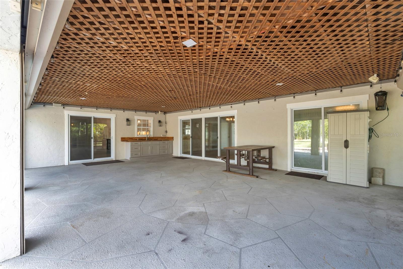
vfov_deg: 73.7
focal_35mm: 16
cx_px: 202
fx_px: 179
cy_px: 134
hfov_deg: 96.7
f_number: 9
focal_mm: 16
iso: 200
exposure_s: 1/15
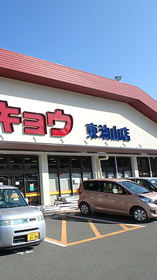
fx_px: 230
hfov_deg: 33.9
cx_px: -5
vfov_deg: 62.7
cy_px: 141
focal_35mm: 31
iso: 125
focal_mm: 3.7
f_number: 3.5
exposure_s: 1/1000
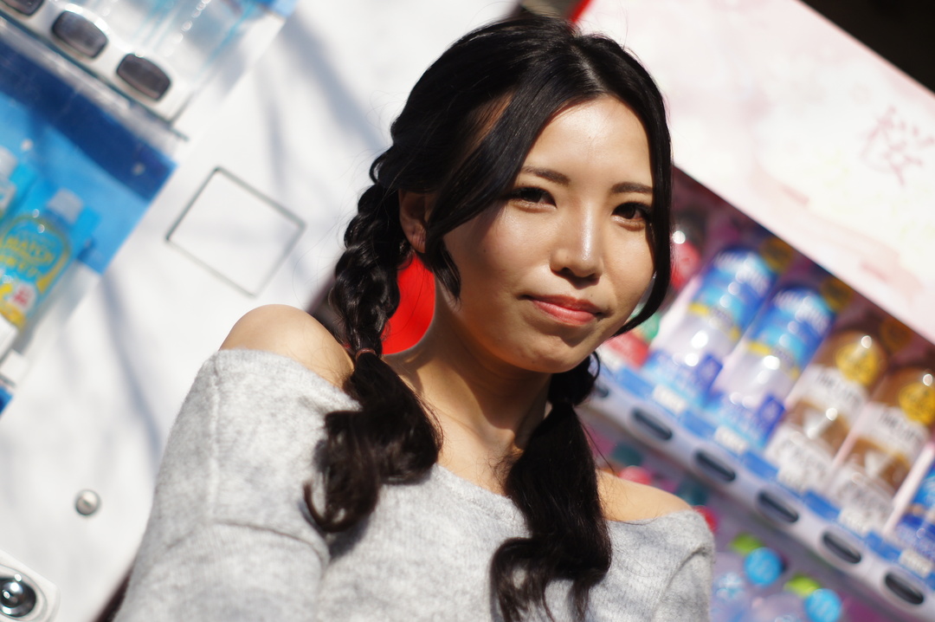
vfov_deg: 18.1
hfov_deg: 27.0
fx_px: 1946
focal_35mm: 75
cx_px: 468
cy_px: 311
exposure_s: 1/3200
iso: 100
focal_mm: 50
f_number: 2
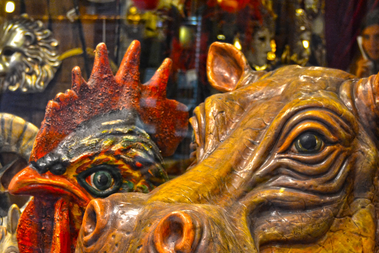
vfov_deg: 14.7
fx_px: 969
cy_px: 222
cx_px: 119
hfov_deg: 22.0
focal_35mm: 92
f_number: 4.5
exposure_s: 1/60
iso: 1400
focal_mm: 34
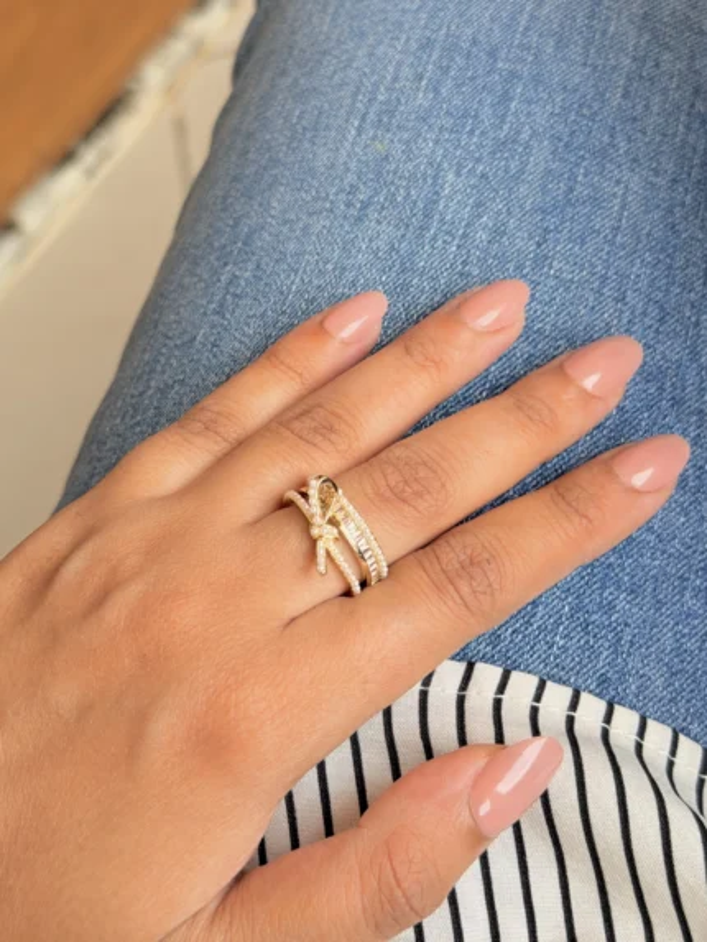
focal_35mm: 48
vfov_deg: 39.6
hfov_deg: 30.3
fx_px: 1307
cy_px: 471
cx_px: 354
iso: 64
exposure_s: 1/239
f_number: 1.78
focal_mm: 6.76
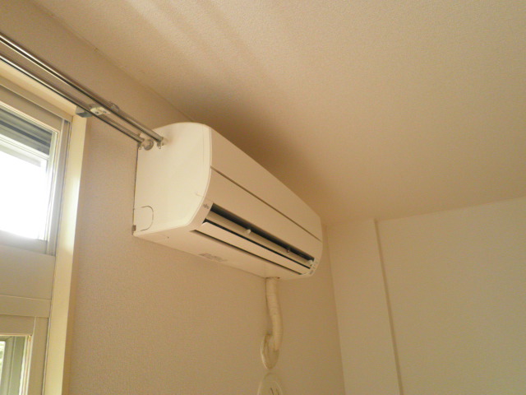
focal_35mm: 26
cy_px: 198
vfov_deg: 53.1
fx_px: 395
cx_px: 263
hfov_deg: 67.3
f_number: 2.8
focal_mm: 4.7
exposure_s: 1/30
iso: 125
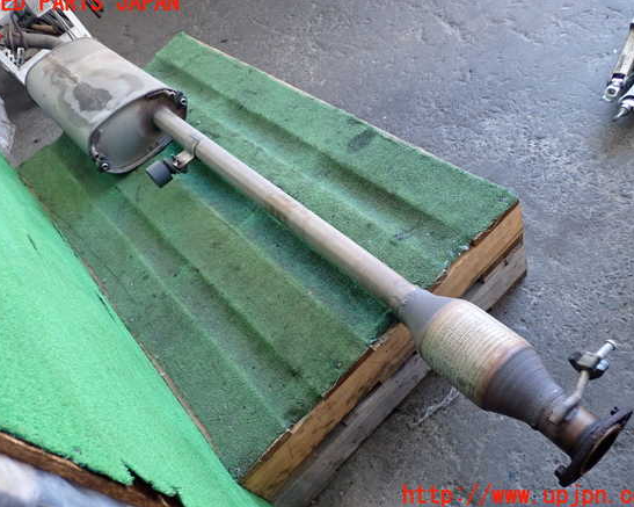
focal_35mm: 30
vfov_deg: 48.5
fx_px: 563
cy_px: 249
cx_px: 316
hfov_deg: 58.8
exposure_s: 1/125
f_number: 2.2
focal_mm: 5.05
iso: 400
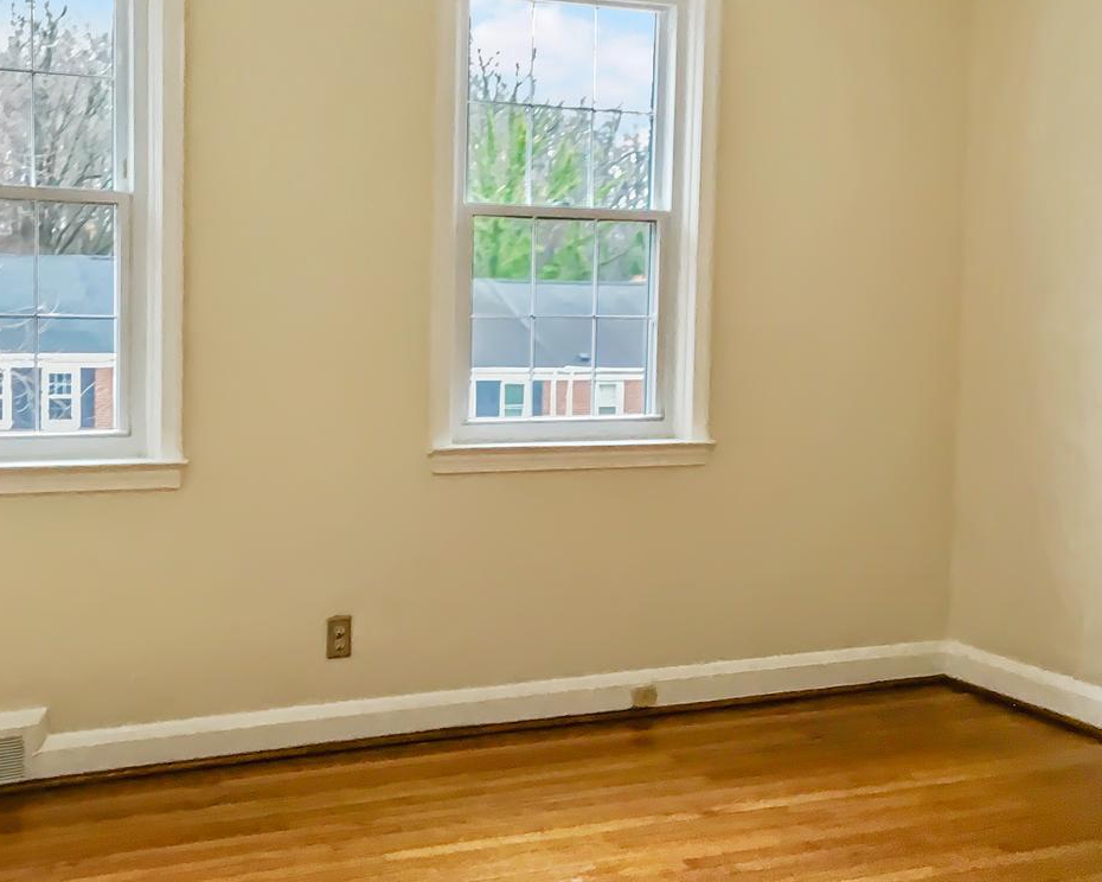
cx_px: 478
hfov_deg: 37.3
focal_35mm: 50
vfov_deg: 30.2
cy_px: 503
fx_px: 1631
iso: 32
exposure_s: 1/30
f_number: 2.4
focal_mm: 3.3
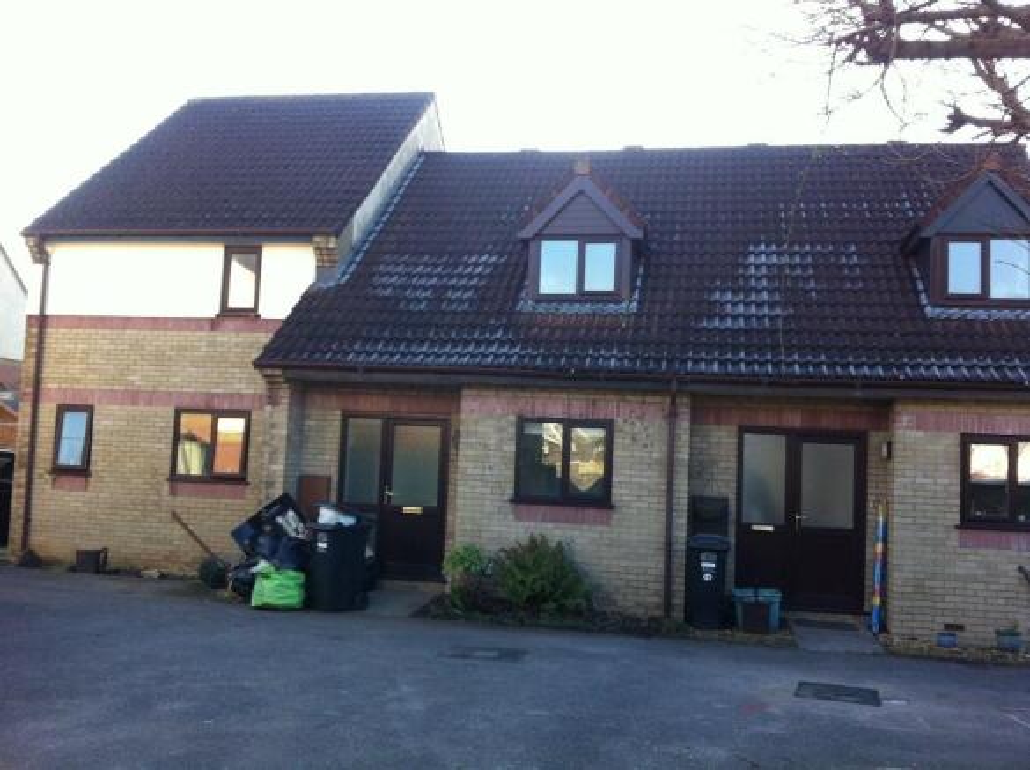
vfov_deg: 40.6
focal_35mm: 35
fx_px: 1040
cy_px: 385
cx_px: 515
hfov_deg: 52.7
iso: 80
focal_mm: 3.85
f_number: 2.8
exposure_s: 1/154
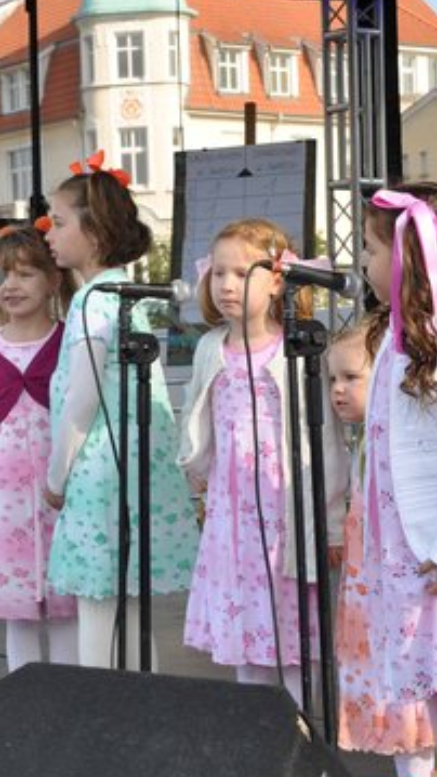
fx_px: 1874
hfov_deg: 13.3
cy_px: 335
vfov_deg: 23.4
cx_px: 149
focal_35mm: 91
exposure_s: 1/160
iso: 250
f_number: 8
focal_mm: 32
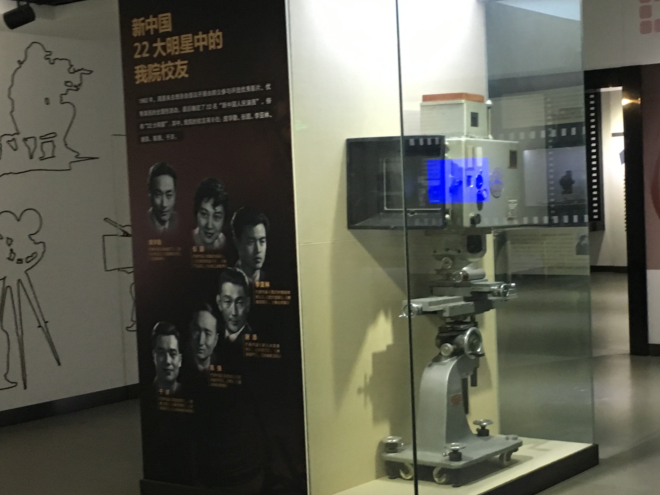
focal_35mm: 60
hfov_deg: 32.0
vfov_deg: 24.4
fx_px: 1144
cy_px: 255
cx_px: 430
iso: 200
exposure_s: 1/33
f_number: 2.2
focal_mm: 4.15
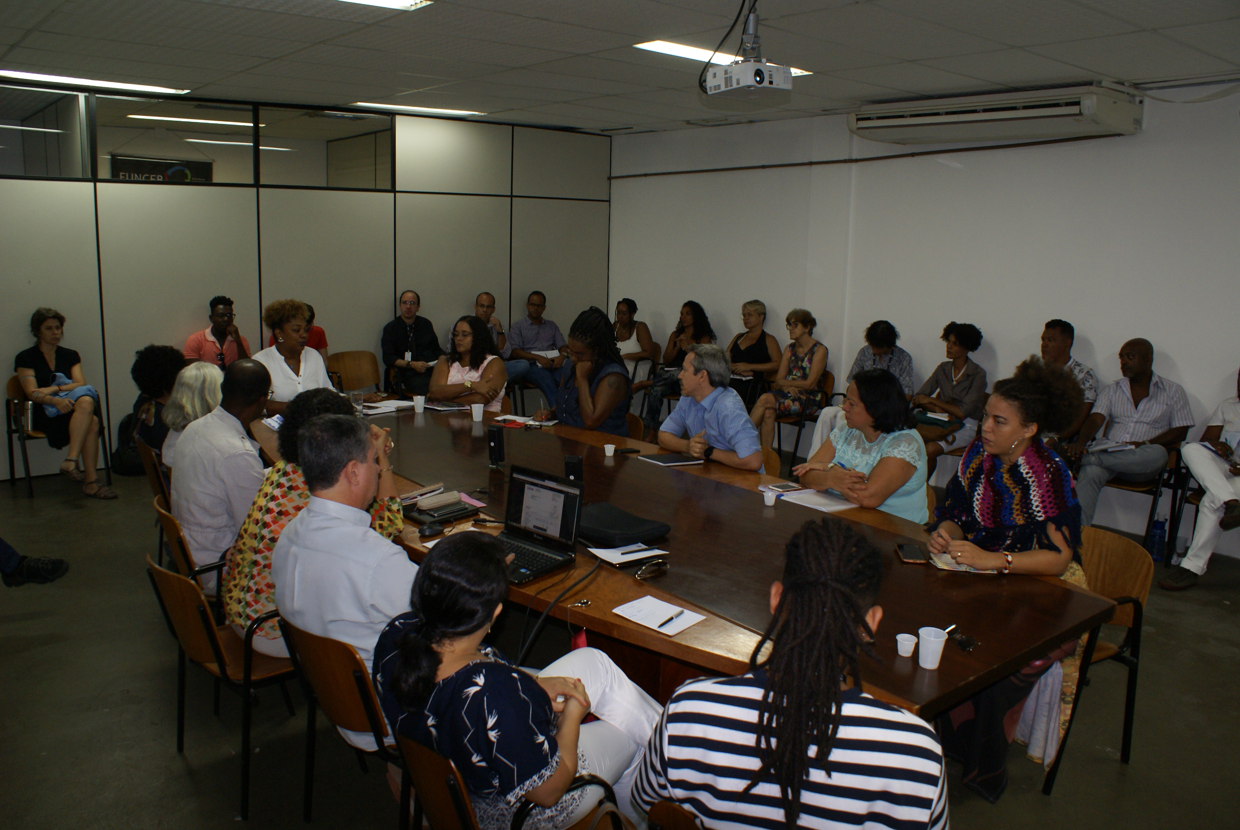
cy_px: 415
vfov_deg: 48.0
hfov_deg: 67.3
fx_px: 931
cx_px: 620
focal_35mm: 27
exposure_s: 1/60
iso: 400
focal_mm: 18
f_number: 5.6
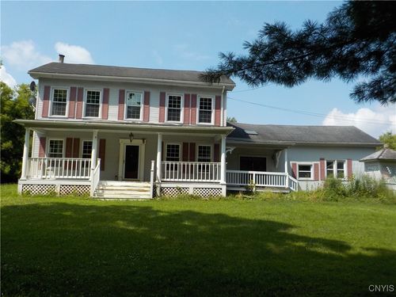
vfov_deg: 46.8
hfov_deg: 60.0
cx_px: 198
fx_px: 343
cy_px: 148
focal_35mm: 30
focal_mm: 4.1
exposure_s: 1/1250
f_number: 3.3
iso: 125
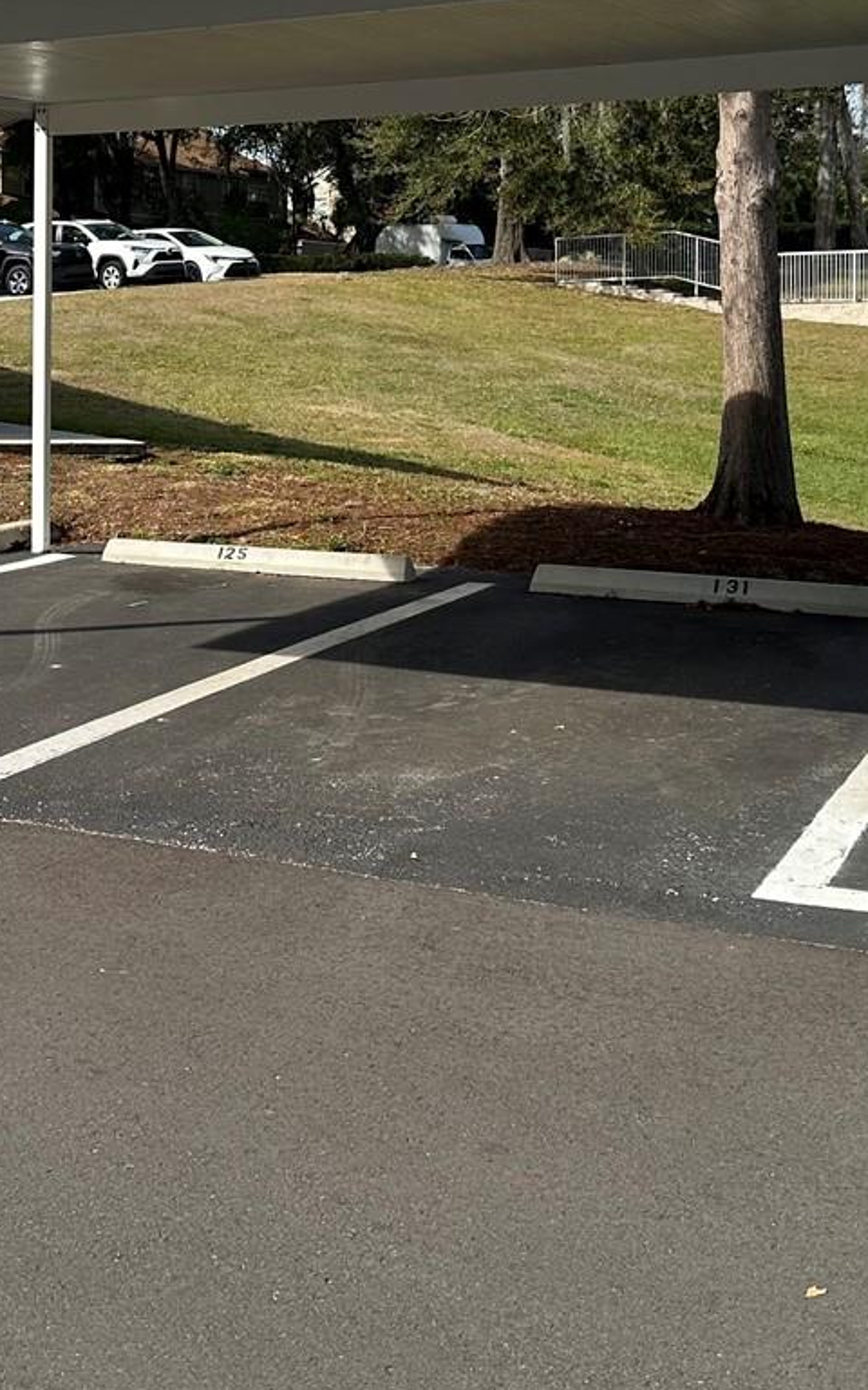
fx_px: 2006
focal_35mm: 53
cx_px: 105
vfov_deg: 37.7
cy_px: 443
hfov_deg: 23.8
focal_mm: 6.86
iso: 80
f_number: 1.78
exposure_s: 1/2732
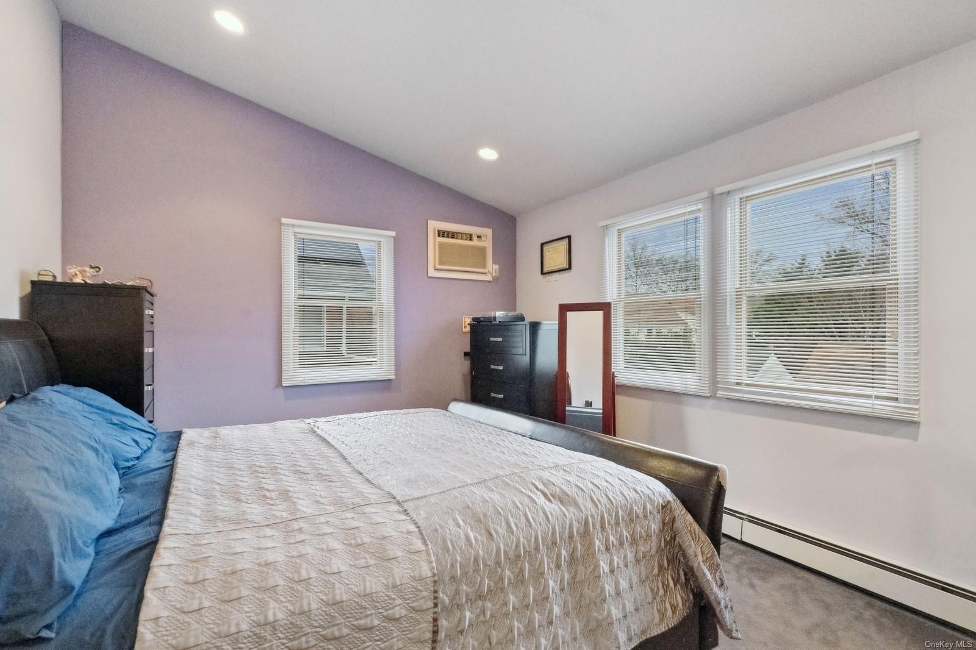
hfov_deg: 98.6
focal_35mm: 16
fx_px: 420
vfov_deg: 75.5
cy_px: 325
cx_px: 488
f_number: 8
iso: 1800
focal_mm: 15.5
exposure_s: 1/125
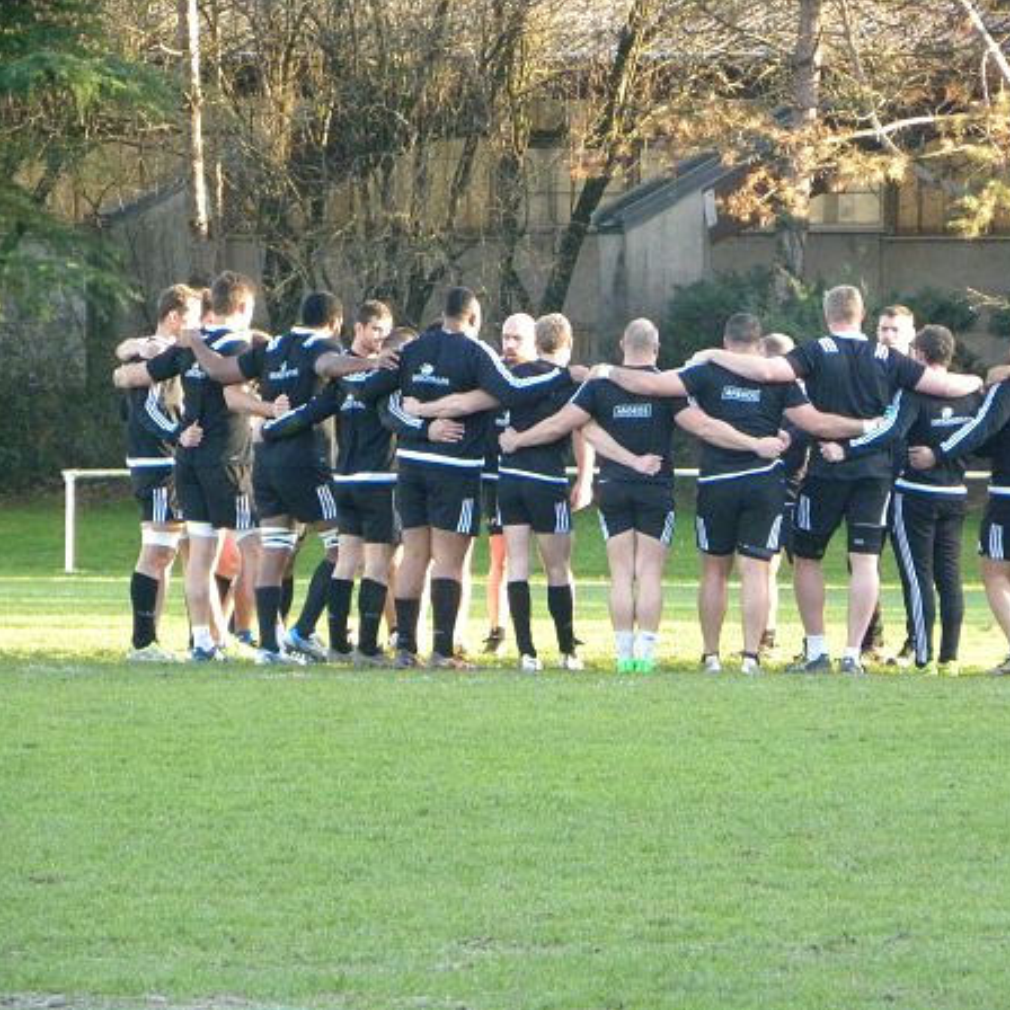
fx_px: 13171
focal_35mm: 399
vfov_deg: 4.4
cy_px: 505
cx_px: 597
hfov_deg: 4.4
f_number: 5
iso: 493
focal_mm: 59.9
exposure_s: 1/186
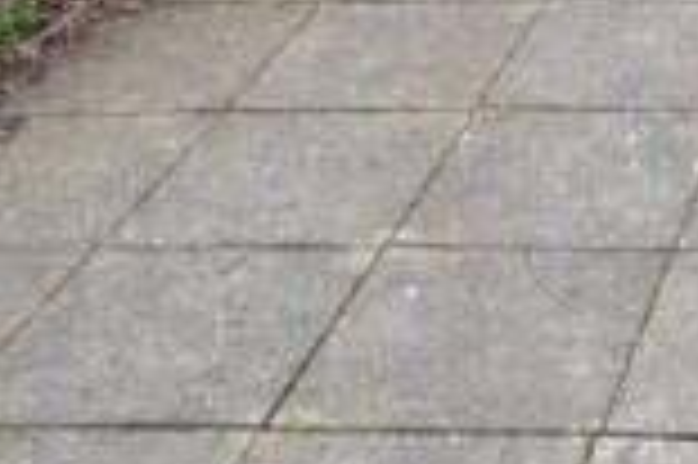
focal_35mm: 99
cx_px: 1148
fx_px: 1917
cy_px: -423
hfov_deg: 17.7
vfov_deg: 12.4
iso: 400
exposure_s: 1/50
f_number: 8
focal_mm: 10
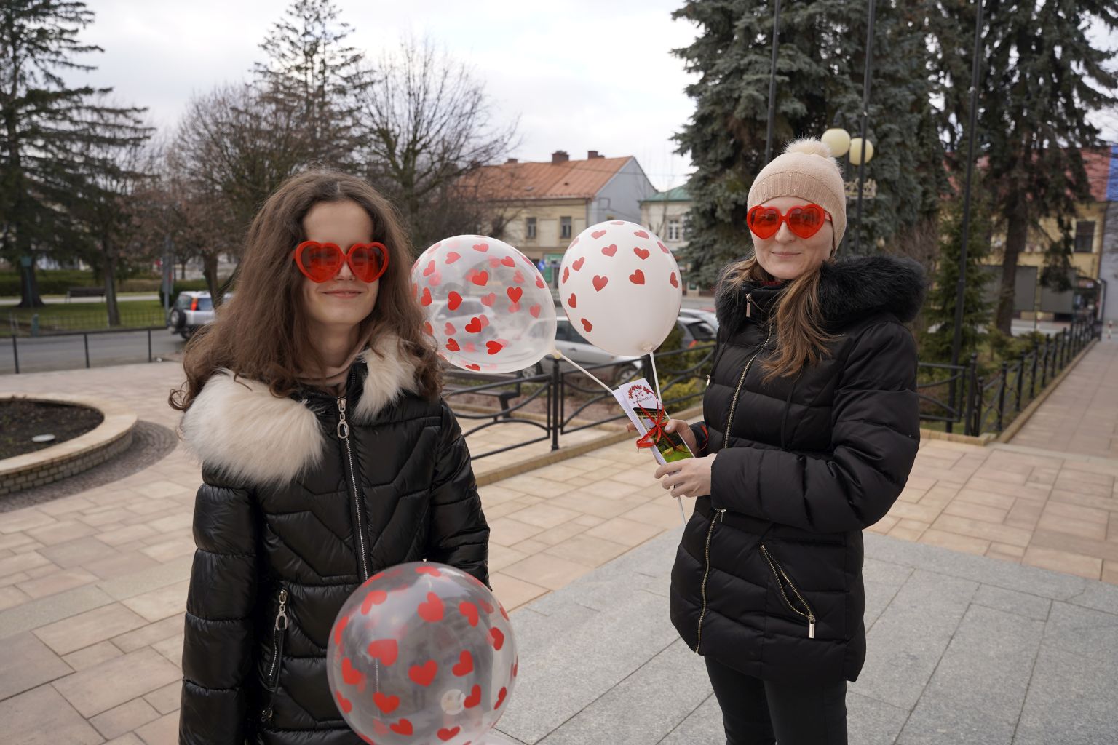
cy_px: 372
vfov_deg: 53.1
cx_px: 559
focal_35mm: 24
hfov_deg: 73.7
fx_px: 745
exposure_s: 1/160
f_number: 4
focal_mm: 24
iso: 100
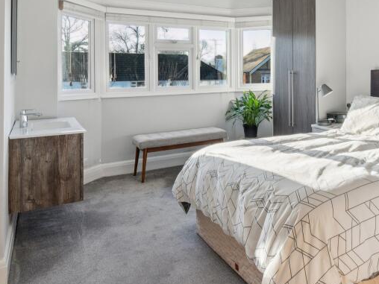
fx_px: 339
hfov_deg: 55.1
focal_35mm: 31
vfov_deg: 44.0
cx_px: 291
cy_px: 72
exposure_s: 1/30
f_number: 10
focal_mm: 16
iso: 640
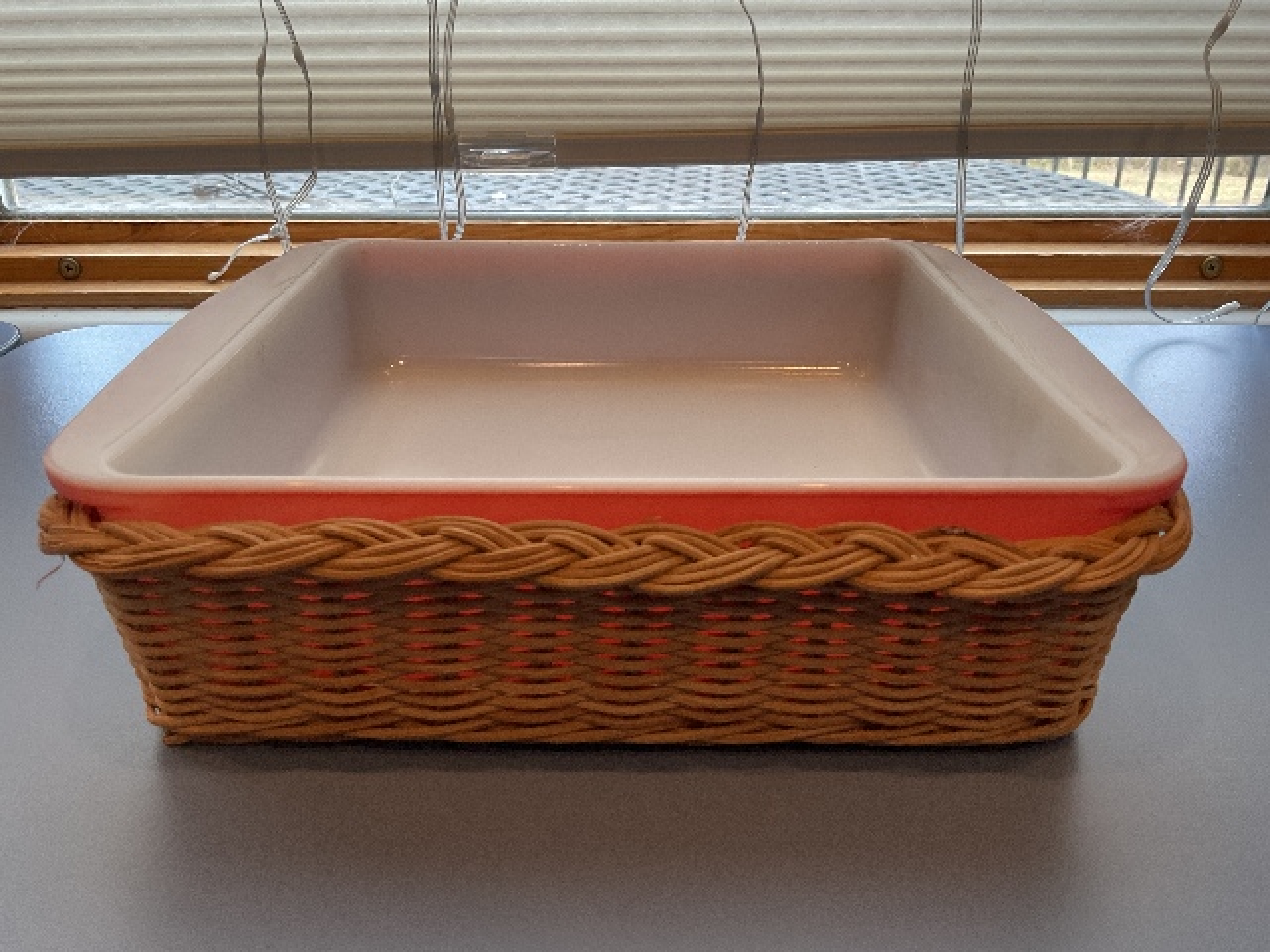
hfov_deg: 61.7
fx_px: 1064
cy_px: 476
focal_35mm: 29
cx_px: 635
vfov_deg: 48.2
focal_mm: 3
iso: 50
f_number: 1.8
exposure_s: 1/60
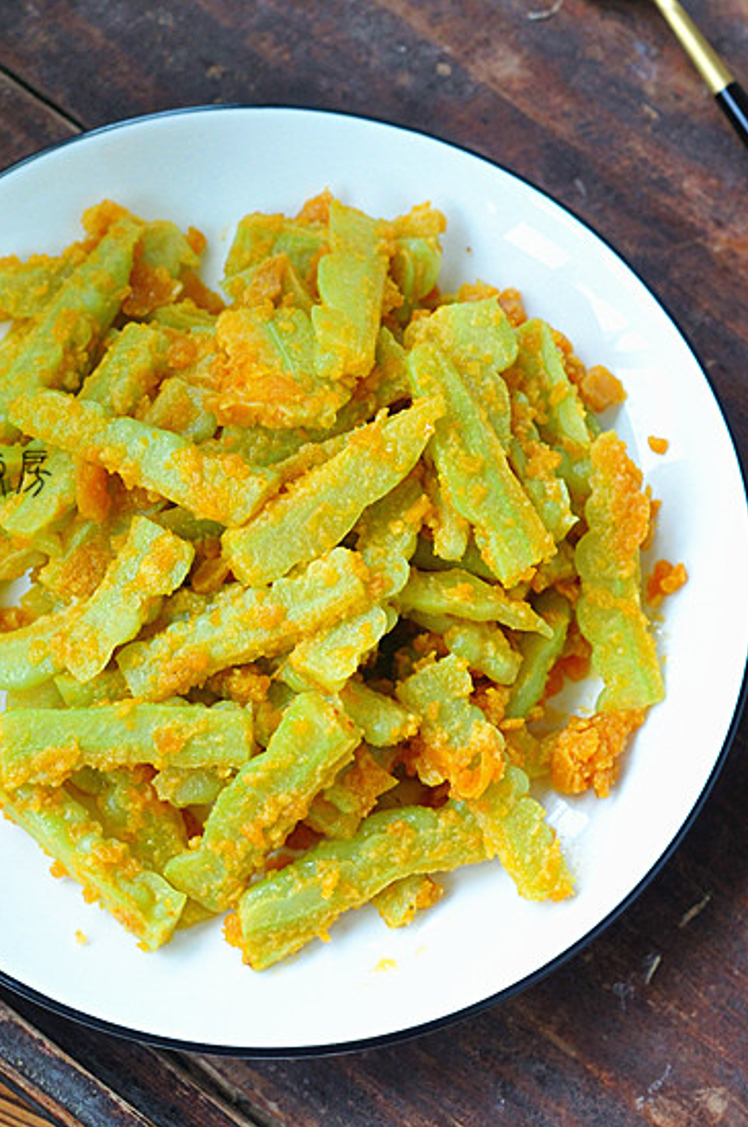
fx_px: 3408
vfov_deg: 18.8
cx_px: 274
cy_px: 475
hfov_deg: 12.5
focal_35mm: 109
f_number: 3.5
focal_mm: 50
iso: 800
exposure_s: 1/80
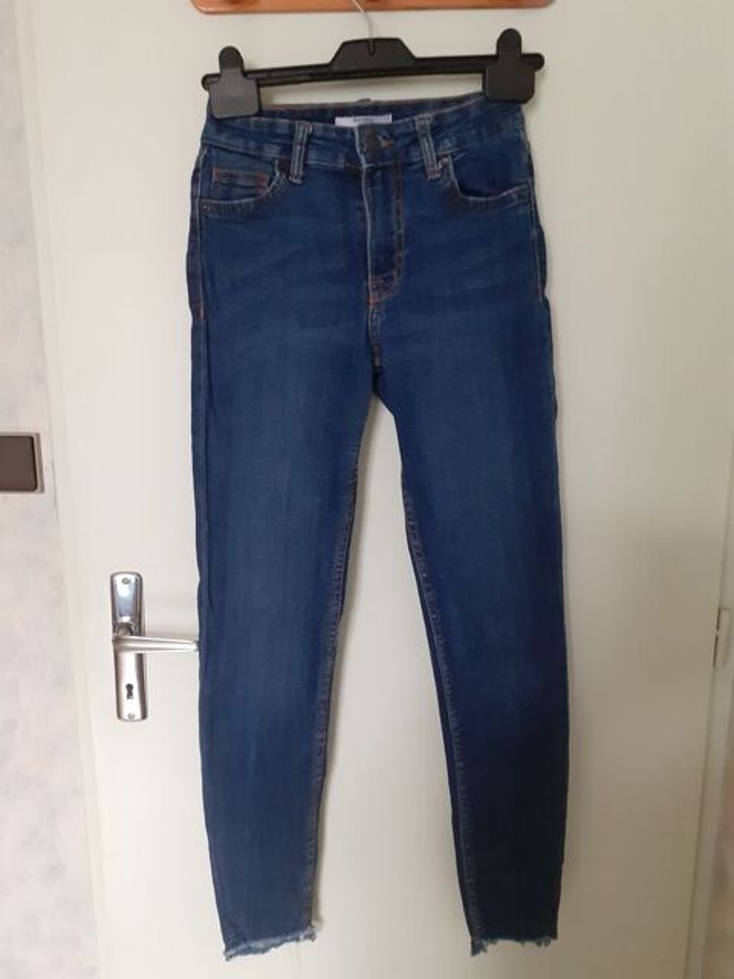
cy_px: 490
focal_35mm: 27
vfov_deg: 65.3
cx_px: 367
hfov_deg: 51.4
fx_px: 763
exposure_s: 1/25
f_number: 1.9
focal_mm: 3.6
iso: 320
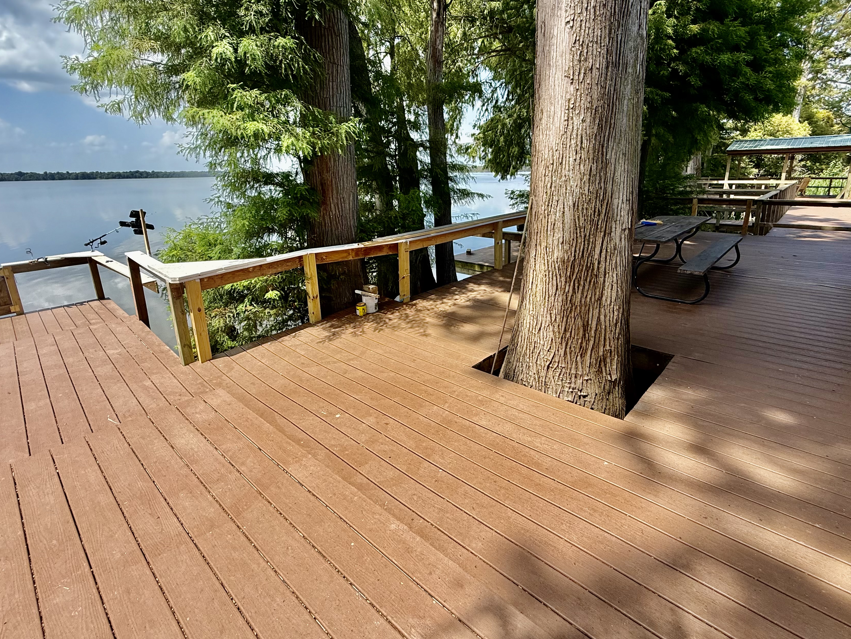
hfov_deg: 91.0
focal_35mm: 17
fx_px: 418
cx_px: 440
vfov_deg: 74.3
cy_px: 272
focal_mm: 2.22
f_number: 2.2
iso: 50
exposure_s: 1/664
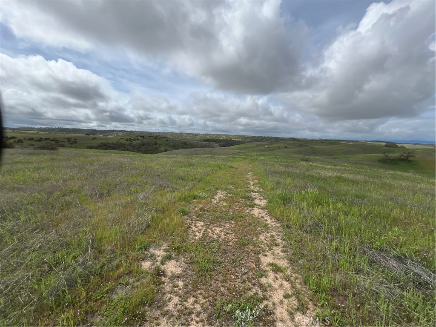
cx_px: 218
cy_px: 164
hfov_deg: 106.2
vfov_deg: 89.9
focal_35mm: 13
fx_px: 164
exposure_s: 1/2421
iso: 32
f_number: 1.8
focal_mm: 1.57
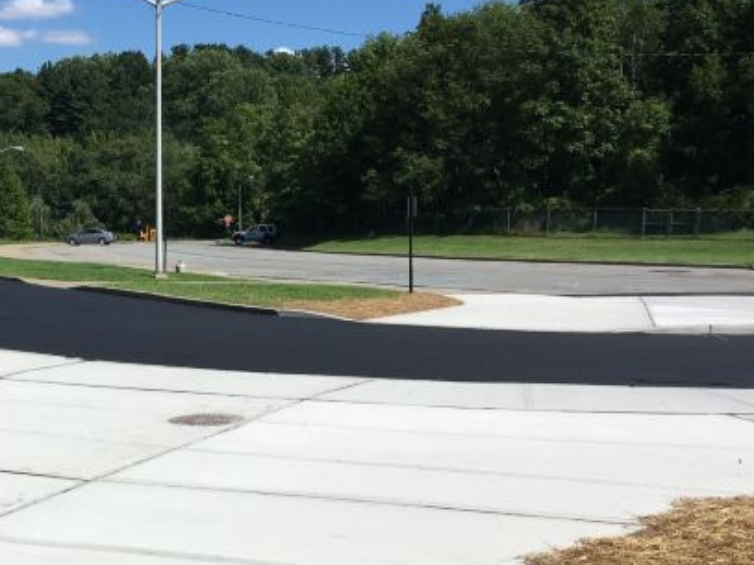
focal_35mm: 57
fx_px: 1241
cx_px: 196
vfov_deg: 25.4
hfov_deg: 33.2
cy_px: 417
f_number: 2.2
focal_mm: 4.15
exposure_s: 1/2959
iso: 25
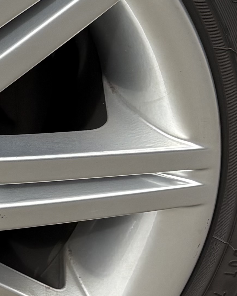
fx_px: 1175
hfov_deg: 10.1
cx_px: -323
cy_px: 106
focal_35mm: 134
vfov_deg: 14.4
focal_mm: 5.96
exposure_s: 1/1420
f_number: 1.6
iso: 50
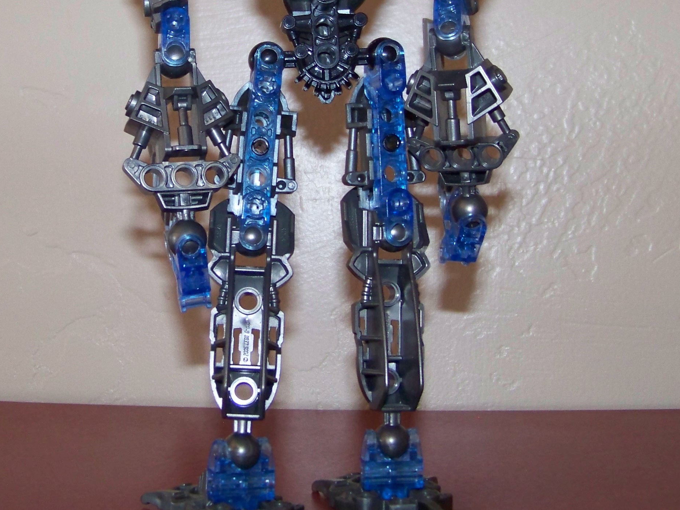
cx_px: 323
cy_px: 131
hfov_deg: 30.7
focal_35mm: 63
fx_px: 1238
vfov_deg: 23.1
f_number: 2.8
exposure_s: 1/30
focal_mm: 5.85
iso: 200
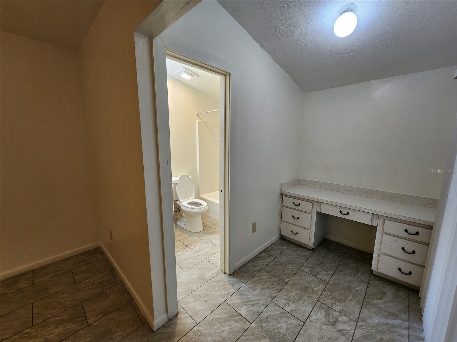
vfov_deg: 89.9
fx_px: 172
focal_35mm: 13
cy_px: 171
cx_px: 228
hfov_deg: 106.2
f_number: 2.2
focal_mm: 2.2
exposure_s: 1/60
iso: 200
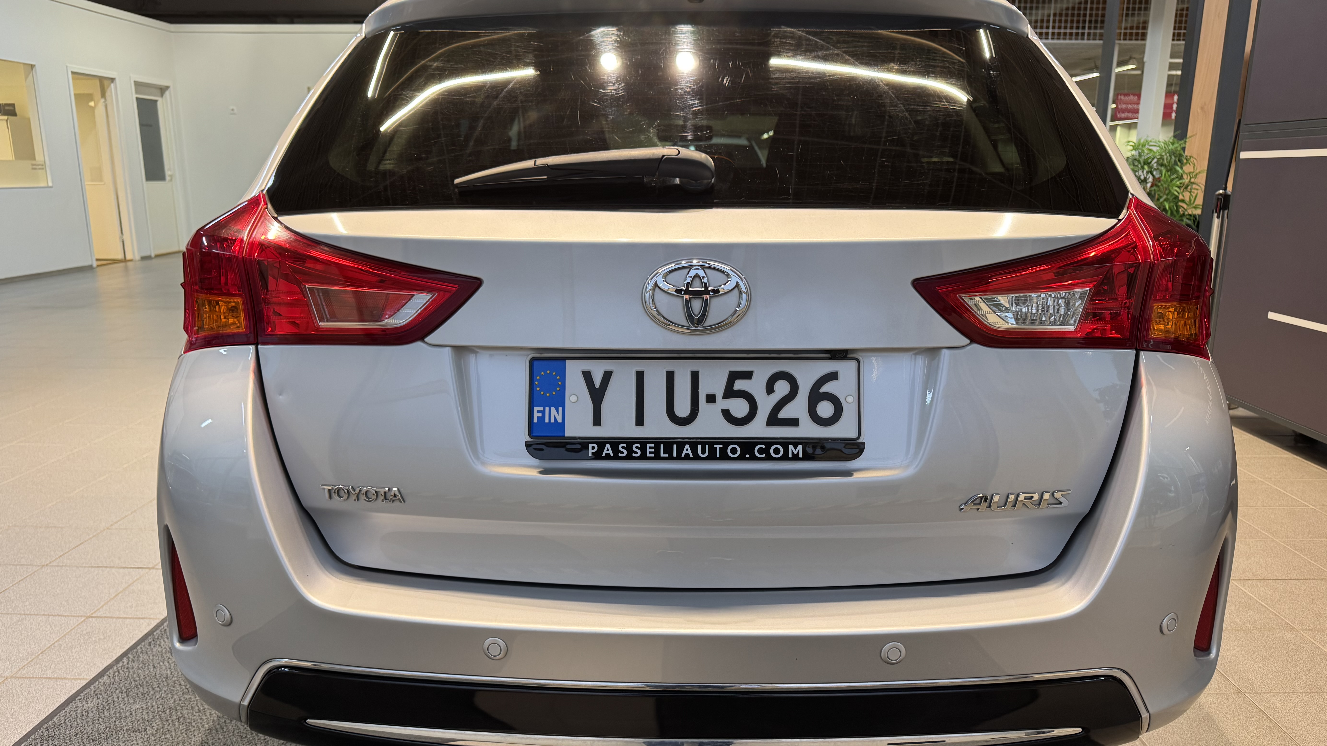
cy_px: 410
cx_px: 666
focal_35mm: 27
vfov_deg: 42.8
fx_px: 950
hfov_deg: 69.9
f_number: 1.78
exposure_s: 1/100
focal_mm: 6.76
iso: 160
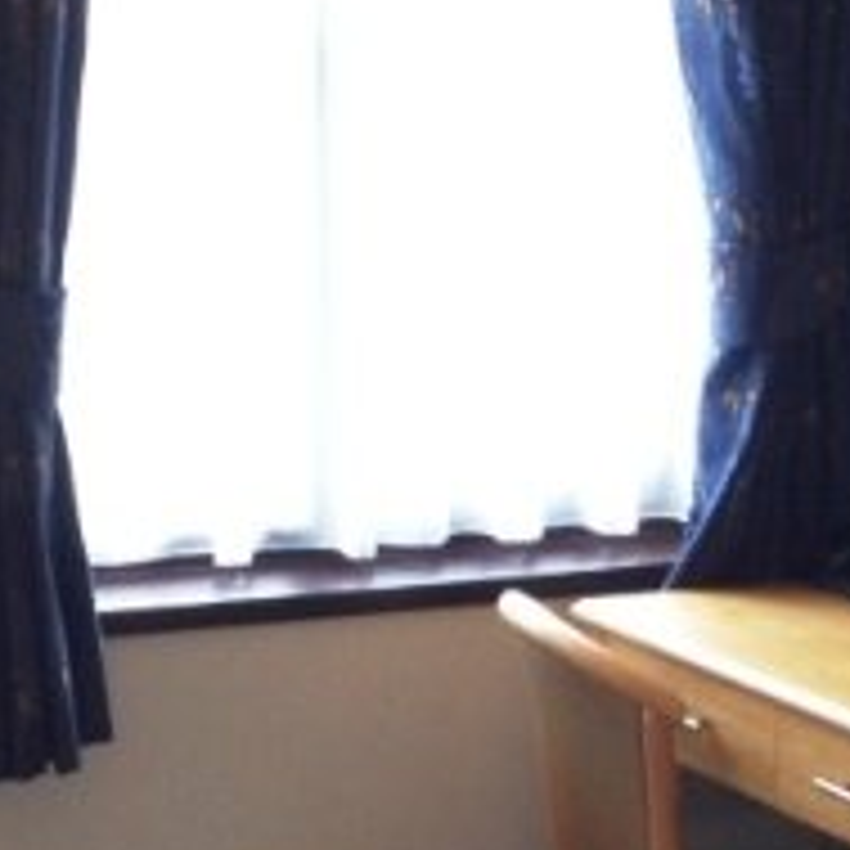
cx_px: 666
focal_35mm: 131
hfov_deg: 13.3
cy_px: 895
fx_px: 3639
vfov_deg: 13.1
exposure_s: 1/30
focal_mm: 4.28
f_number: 2.4
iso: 100
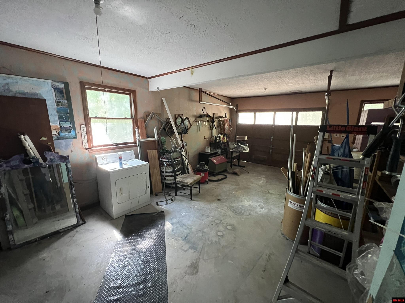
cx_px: 202
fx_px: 152
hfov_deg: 106.2
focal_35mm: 13
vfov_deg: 89.9
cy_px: 152
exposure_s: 1/40
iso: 1000
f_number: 1.8
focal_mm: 1.57
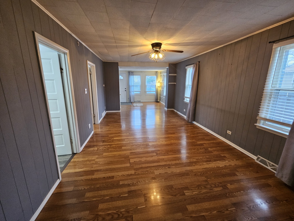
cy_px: 110
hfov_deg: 106.2
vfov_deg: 89.9
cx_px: 147
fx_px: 110
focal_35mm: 13
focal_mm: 2.2
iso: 320
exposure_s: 1/40
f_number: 2.2
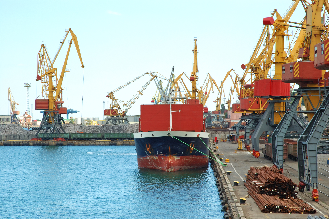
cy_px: 110
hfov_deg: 24.2
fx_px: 767
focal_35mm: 84
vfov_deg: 16.2
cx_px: 164
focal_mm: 56
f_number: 10
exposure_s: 1/100
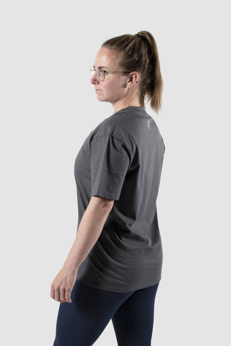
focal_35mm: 72
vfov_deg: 28.1
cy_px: 173
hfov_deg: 18.9
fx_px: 693
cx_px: 116
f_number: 9
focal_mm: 48
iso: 100
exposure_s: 1/250
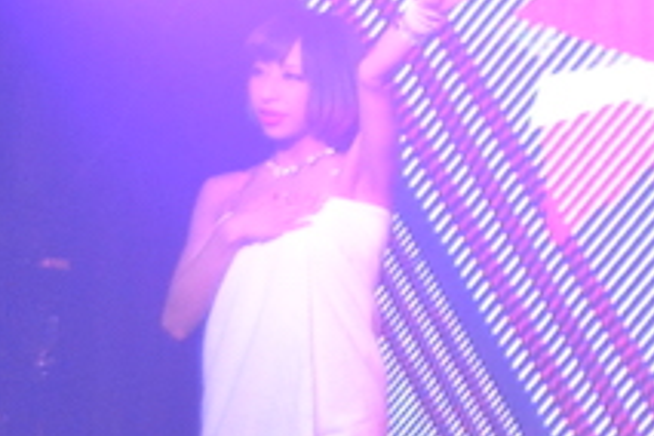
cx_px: 1468
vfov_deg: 7.0
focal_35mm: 197
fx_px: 3579
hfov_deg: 9.5
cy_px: 258
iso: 1600
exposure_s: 1/250
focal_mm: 28
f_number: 4
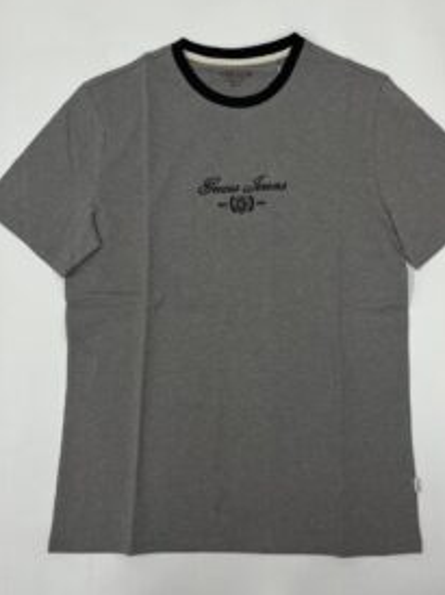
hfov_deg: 37.7
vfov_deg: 48.7
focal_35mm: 38
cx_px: 237
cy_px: 232
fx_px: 652
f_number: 1.6
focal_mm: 5.1
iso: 100
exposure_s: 1/100
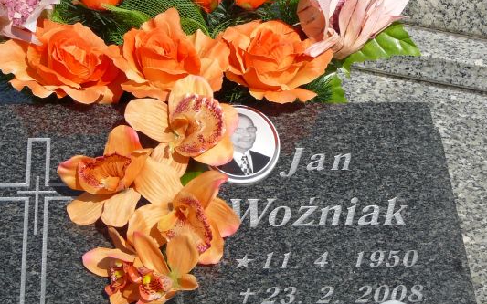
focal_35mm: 98
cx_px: 262
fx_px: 1301
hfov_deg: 21.2
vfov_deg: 13.3
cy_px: 215
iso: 80
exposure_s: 1/500
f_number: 6.3
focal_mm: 11.5
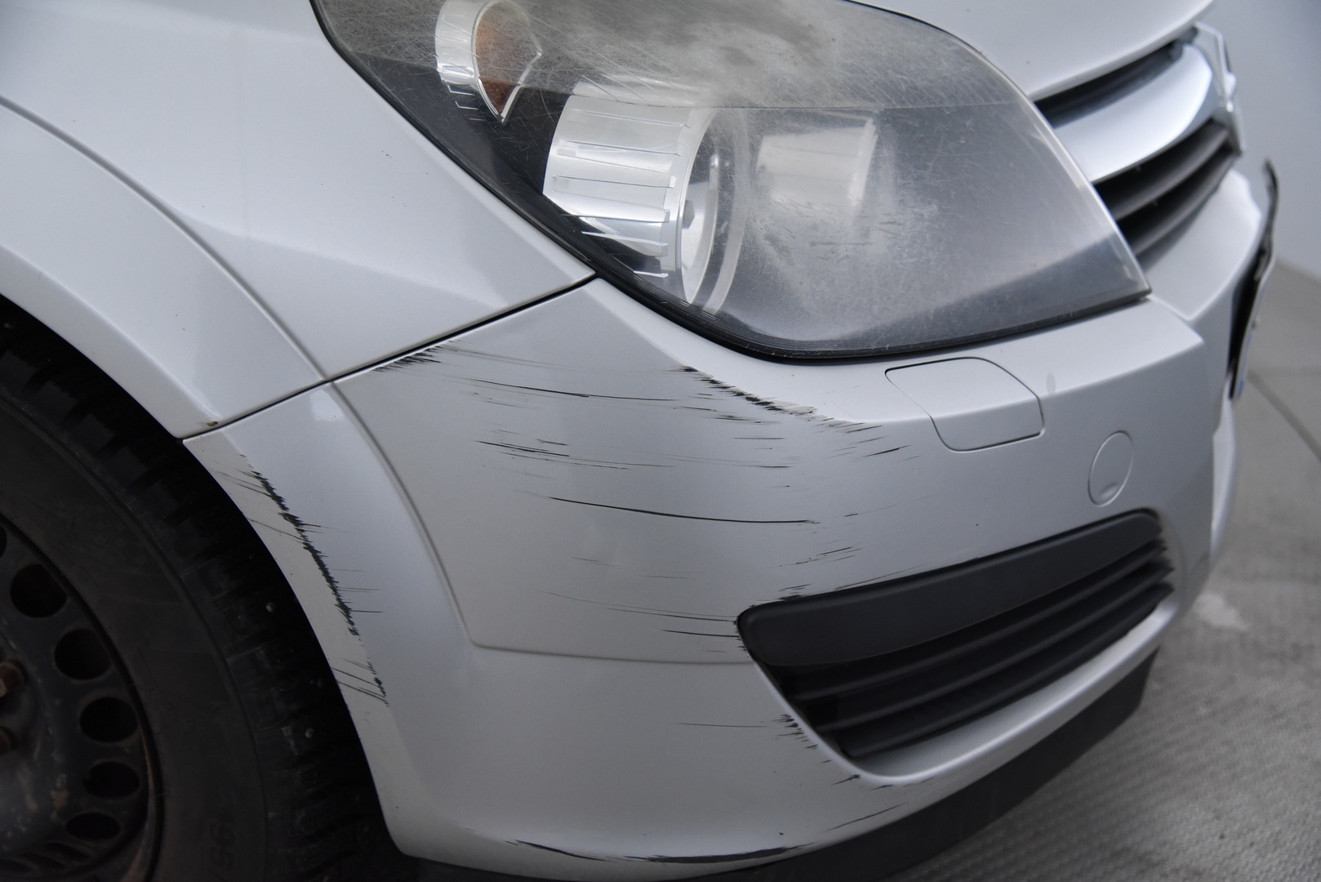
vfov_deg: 33.4
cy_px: 441
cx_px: 660
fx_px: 1468
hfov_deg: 48.4
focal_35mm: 40
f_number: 4
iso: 4000
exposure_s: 1/200
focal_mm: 40
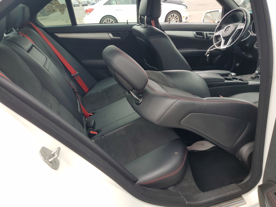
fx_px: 207
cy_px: 104
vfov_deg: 53.1
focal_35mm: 26
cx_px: 138
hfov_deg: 67.3
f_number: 1.5
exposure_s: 1/270
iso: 50
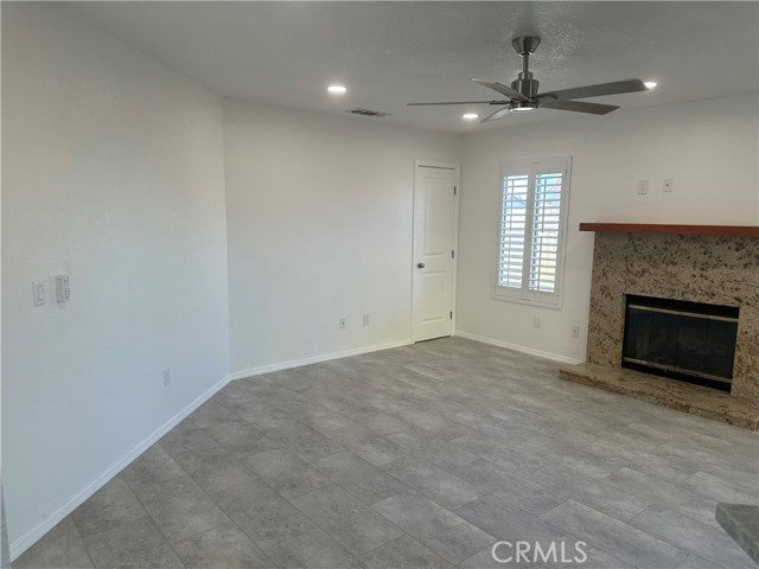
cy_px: 284
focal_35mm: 24
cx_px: 380
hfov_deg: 71.6
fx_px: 526
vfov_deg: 56.8
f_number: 1.78
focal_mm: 6.86
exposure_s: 1/166
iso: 80
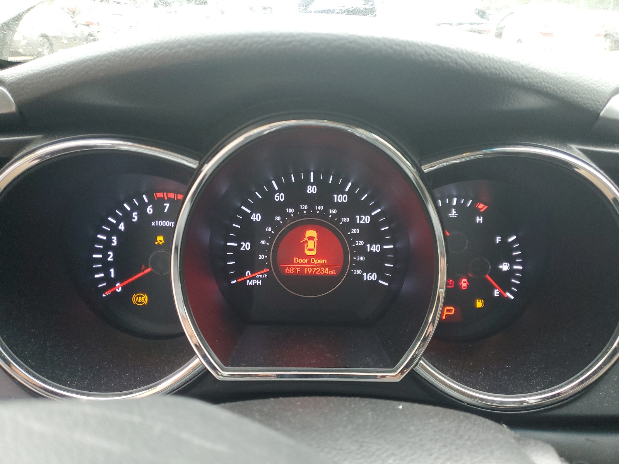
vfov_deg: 53.1
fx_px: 465
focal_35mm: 26
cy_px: 232
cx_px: 310
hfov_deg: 67.3
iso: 124
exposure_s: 1/60.2
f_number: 1.5
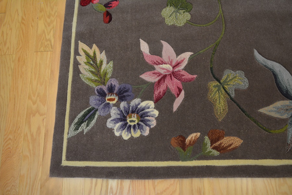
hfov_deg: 61.9
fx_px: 243
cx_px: 146
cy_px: 98
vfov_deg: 43.6
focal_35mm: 30
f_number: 4
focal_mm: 20
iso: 800
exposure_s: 1/60
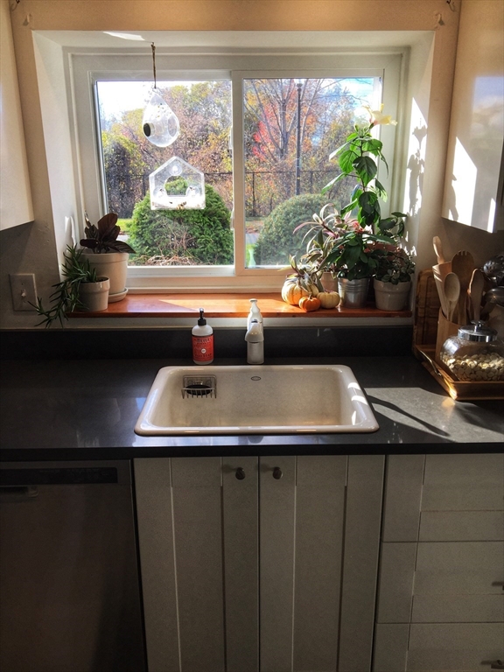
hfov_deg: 48.2
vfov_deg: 61.7
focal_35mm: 29
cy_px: 336
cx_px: 252
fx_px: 563
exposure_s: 1/258
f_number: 2.2
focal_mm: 4.15
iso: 32
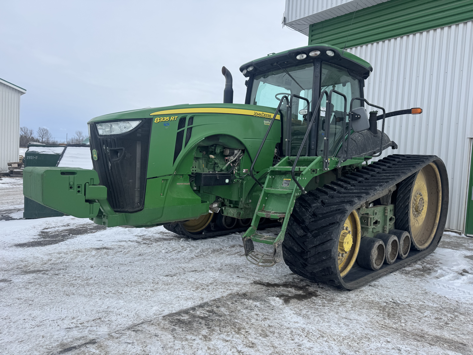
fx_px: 328
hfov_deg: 71.6
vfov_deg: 56.8
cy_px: 178
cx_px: 236
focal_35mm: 24
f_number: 1.78
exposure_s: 1/2959
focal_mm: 6.76
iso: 80
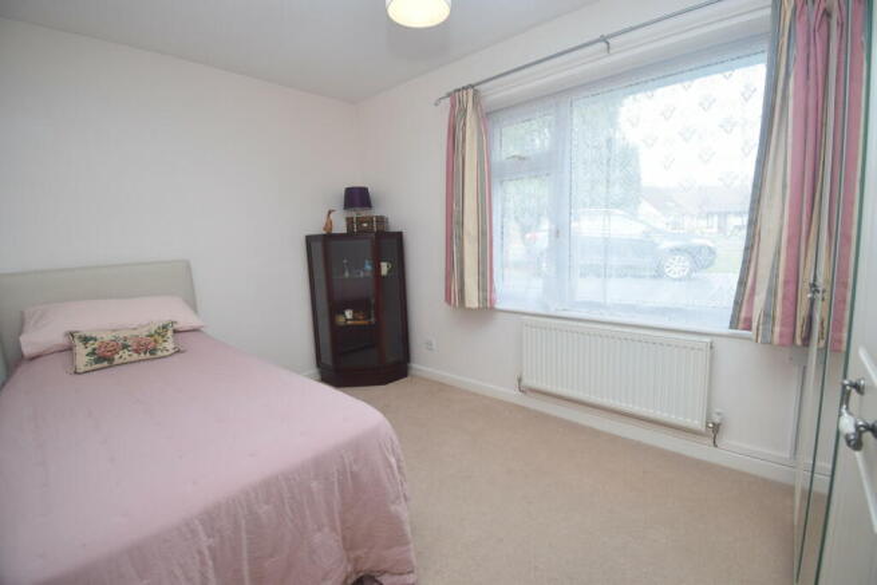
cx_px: 438
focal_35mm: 15
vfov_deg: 77.4
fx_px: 365
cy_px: 292
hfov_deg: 100.4
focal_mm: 10
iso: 400
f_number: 5.6
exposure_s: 1/125
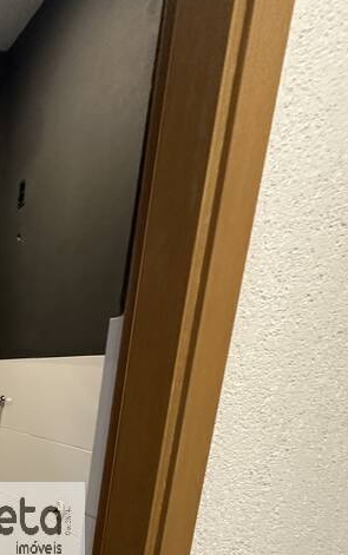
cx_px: -34
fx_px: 515
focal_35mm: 34
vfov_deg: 48.5
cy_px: 533
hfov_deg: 32.8
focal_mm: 2.22
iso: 250
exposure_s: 1/60
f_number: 2.2
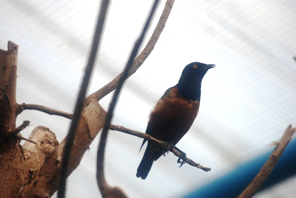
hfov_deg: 8.1
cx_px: 148
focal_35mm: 255
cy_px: 99
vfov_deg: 5.4
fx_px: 2099
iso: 200
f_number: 4.8
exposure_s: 1/640
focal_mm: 170
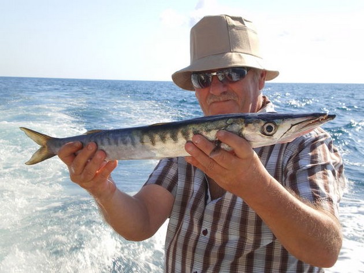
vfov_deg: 22.6
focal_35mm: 65
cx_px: 182
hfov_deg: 29.8
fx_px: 683
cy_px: 136
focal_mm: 11.3
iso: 50
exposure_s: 1/200
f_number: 6.2
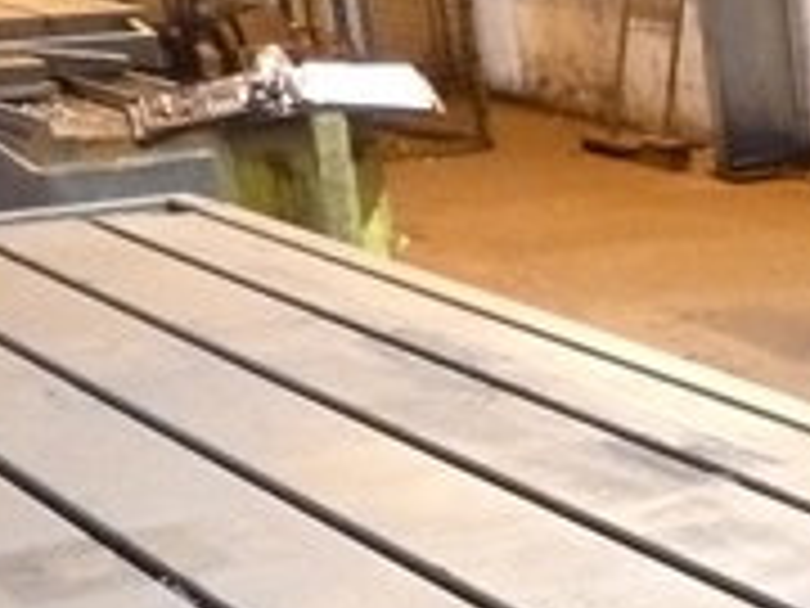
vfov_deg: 12.8
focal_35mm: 111
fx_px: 2597
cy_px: 829
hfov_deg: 14.6
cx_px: 1634
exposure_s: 1/20
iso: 800
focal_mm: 4.1
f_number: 3.3
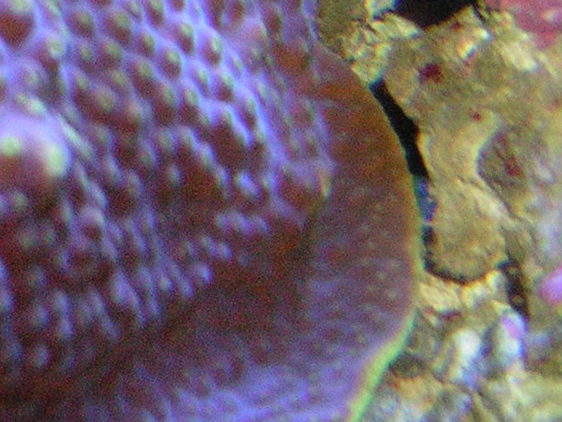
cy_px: 155
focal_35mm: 91
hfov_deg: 20.9
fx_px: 1478
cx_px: 16
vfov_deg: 16.2
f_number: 2.6
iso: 198
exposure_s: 1/60.1
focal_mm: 4.7
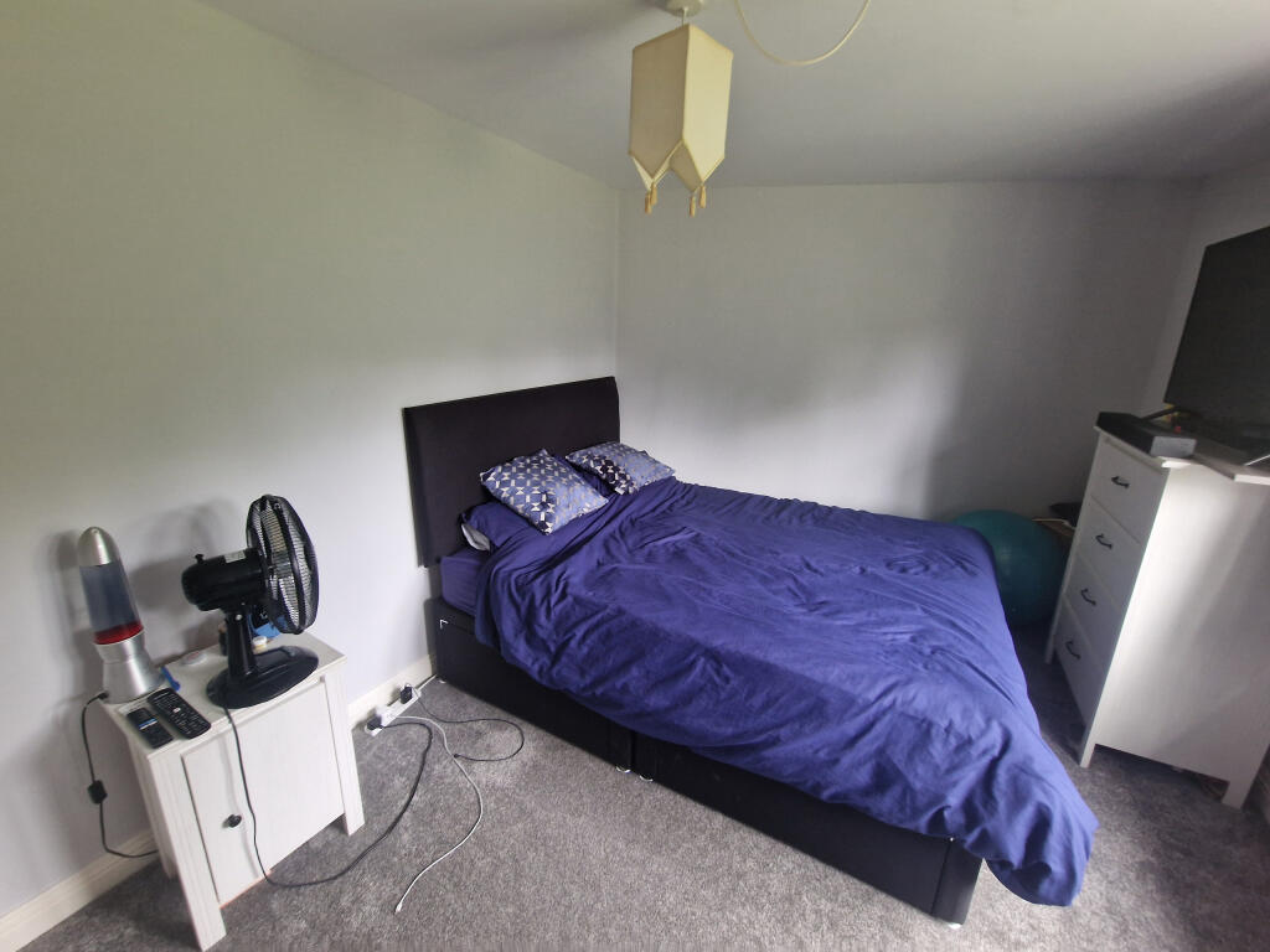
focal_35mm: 13
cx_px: 635
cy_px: 476
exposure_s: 1/50
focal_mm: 2.2
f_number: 2.2
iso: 250
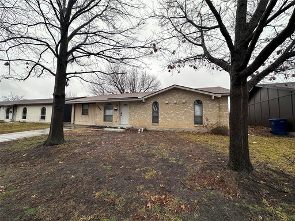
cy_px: 110
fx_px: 119
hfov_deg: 102.1
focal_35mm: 14
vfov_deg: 85.7
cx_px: 148
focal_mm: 2.22
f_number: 2.2
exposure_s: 1/249
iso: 40
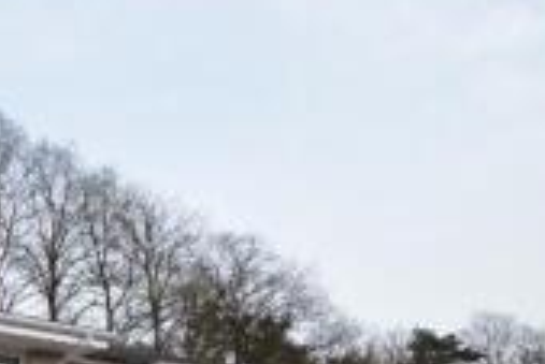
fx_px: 879
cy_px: 662
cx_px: -419
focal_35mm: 58
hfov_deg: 22.2
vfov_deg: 18.3
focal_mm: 10
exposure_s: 1/400
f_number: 10
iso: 400
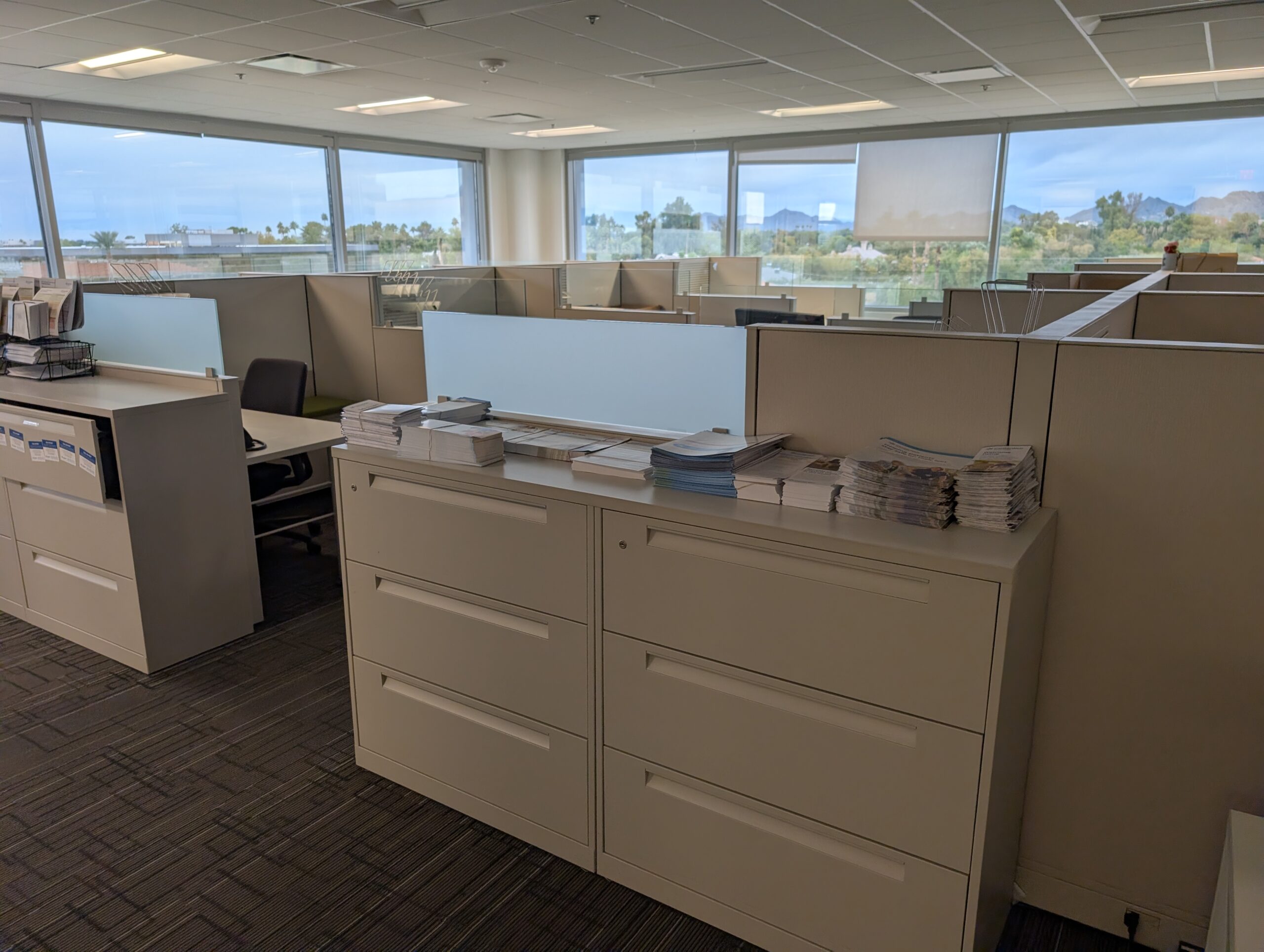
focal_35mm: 24
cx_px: 632
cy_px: 476
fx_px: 878
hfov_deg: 71.5
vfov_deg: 56.9
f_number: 1.68
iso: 23
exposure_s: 1/56.4
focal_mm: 6.9
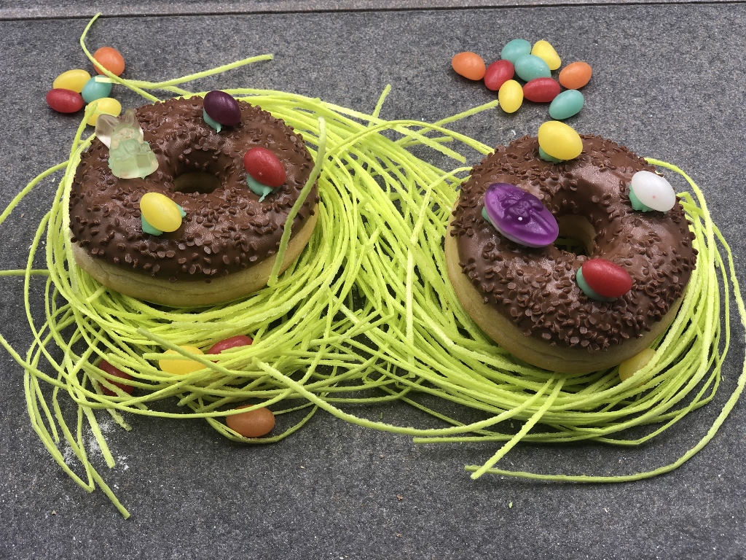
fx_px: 1121
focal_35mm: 52
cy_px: 280
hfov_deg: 36.8
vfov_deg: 28.0
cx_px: 373
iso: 16
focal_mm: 6
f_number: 2.4
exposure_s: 1/99
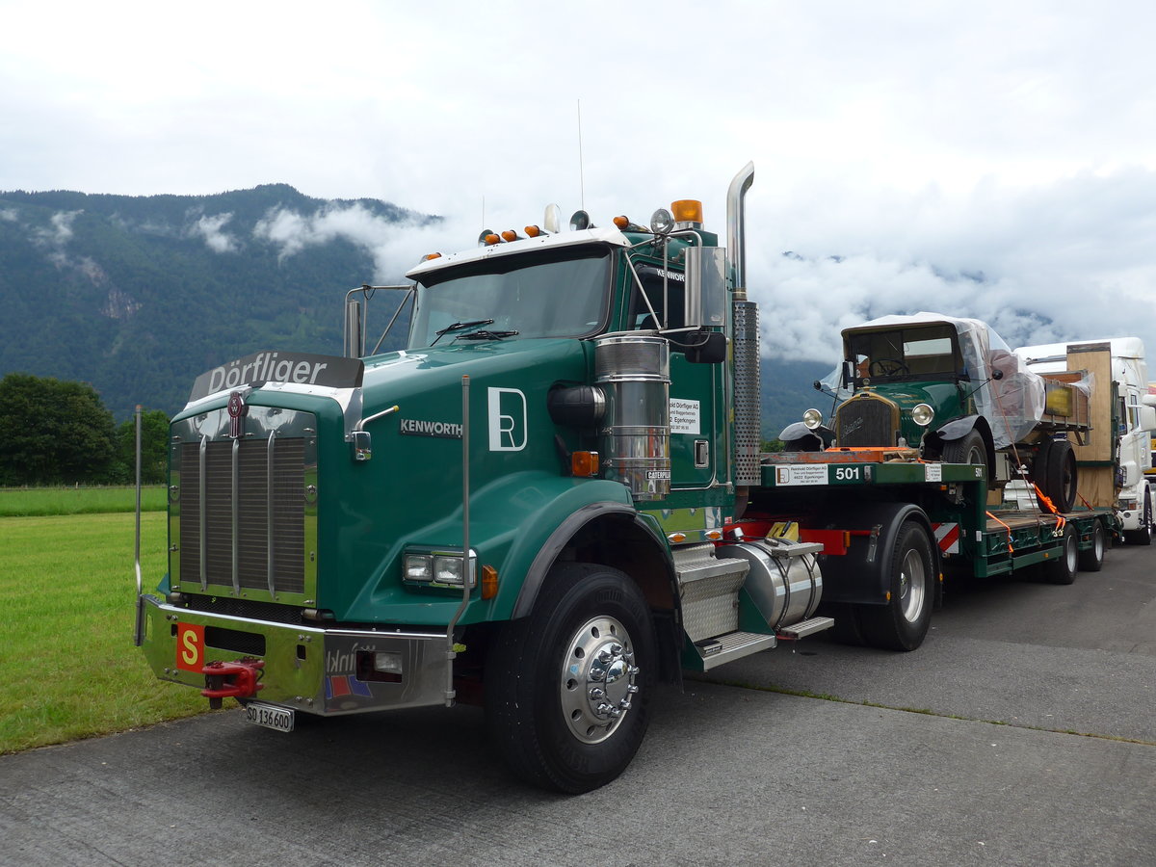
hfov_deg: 61.7
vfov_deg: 48.2
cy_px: 434
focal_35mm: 29
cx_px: 578
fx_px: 968
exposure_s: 1/640
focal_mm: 6
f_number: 2.8
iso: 80
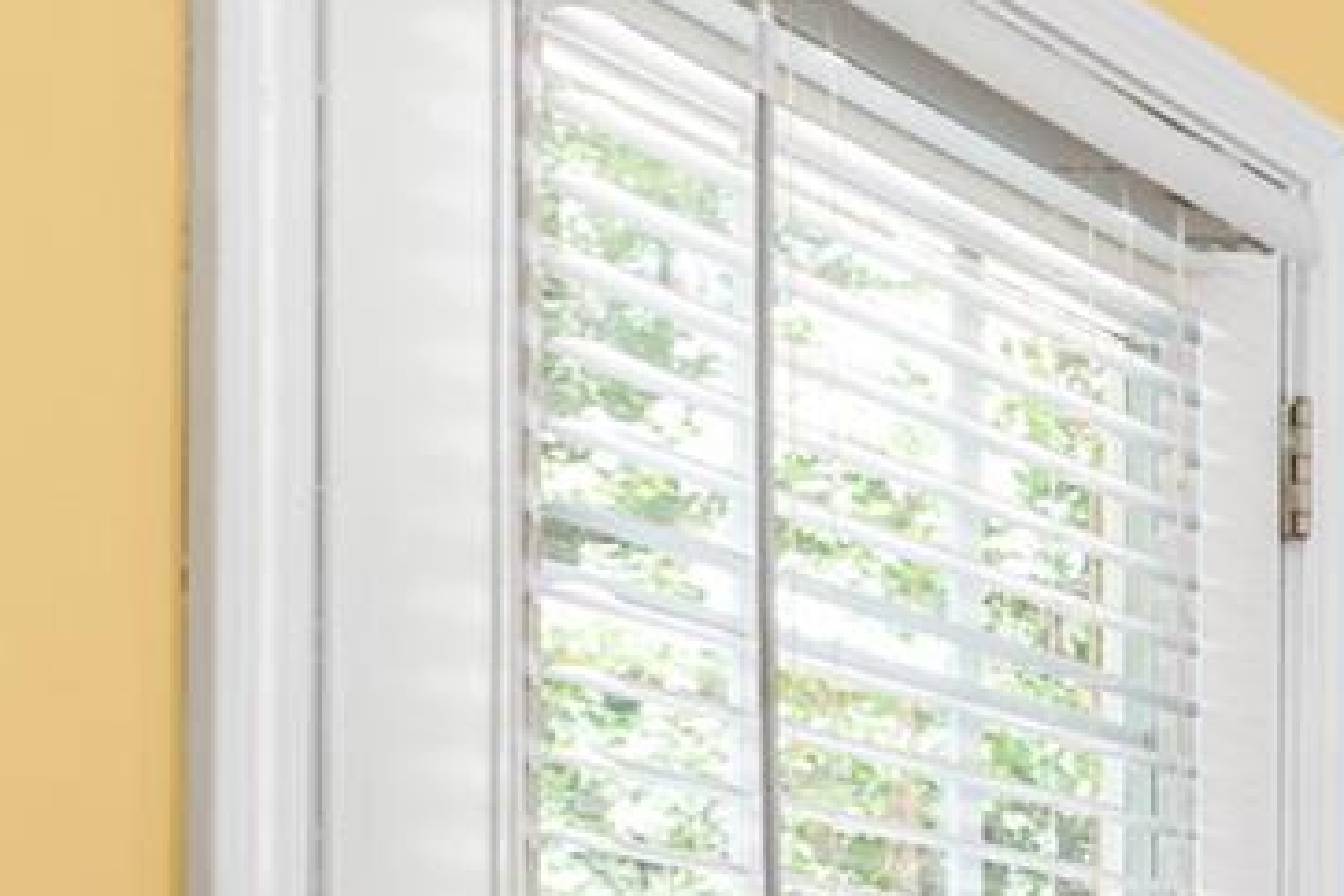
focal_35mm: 79
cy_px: 1209
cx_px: 3162
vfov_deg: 16.2
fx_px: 2949
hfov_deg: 15.3
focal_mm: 14
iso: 320
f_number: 6.3
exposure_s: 1/15
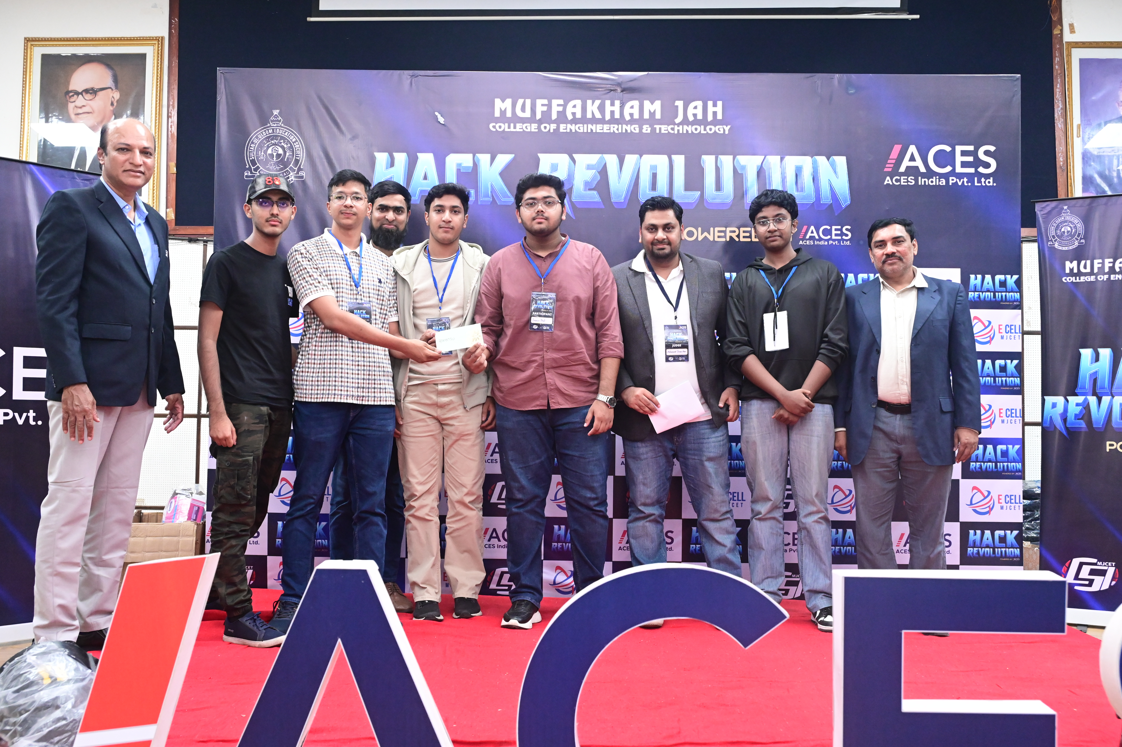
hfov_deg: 56.5
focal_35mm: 34
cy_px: 374
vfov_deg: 39.4
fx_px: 1043
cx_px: 561
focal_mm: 33.5
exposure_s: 1/125
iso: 6400
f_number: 5.6
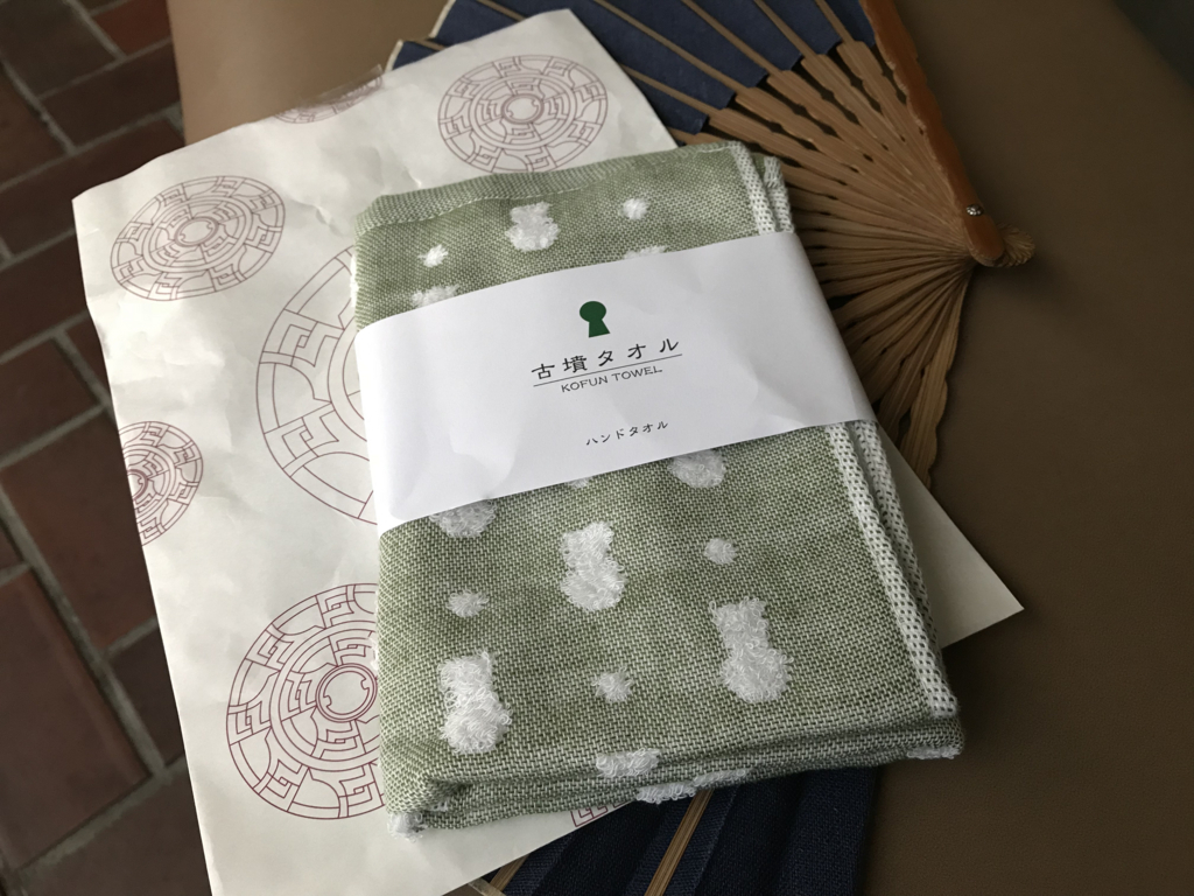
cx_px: 597
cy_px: 448
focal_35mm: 28
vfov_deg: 49.7
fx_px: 966
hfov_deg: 63.4
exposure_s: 1/30
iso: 20
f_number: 1.8
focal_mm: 3.99
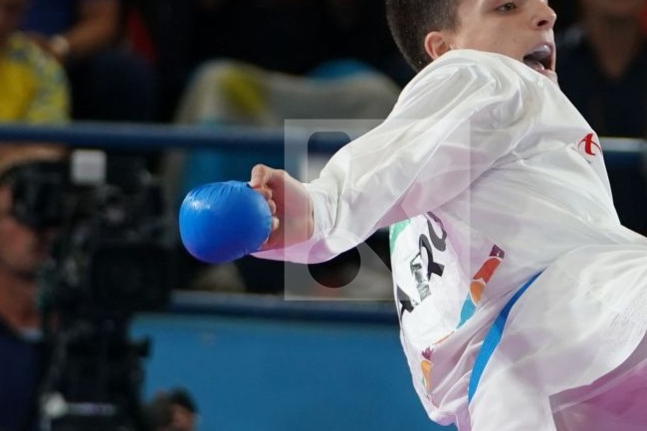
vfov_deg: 2.7
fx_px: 9253
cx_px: 715
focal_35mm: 515
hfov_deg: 4.0
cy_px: 210
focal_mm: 124
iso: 1250
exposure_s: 1/1000
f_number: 2.8
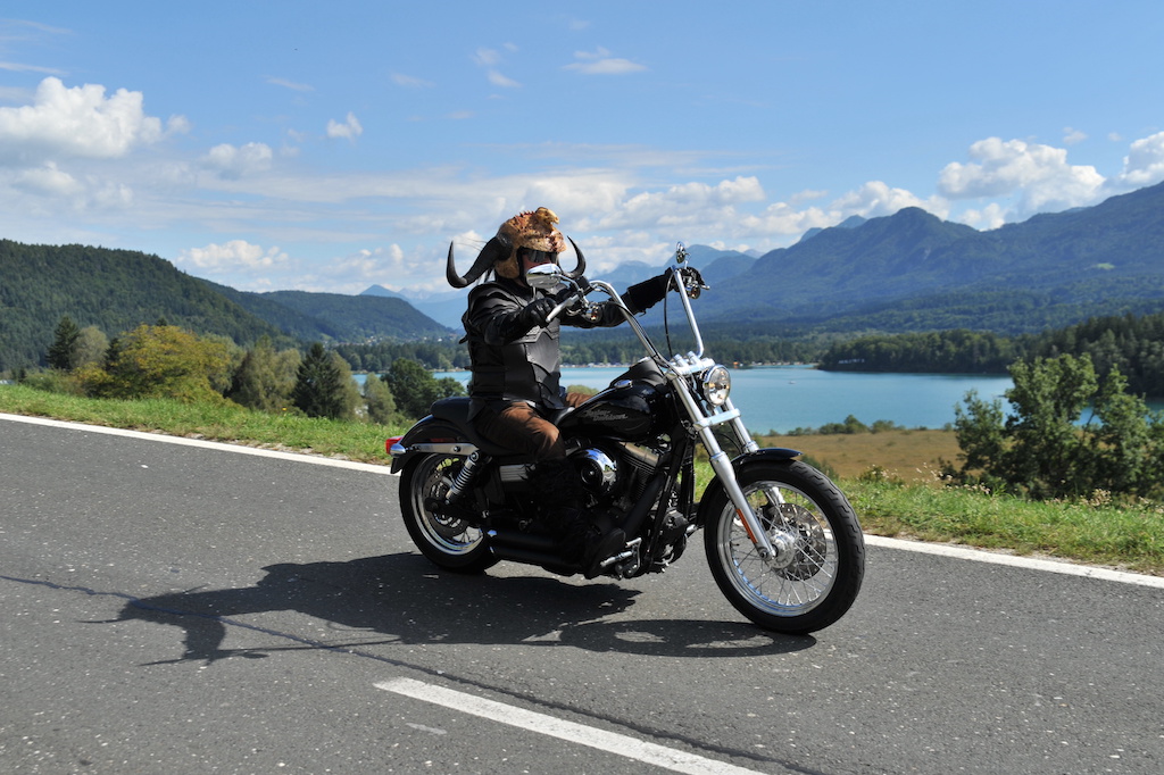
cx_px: 582
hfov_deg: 42.8
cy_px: 388
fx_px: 1487
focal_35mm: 46
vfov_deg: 29.2
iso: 250
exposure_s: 1/2000
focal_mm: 46
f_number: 5.6
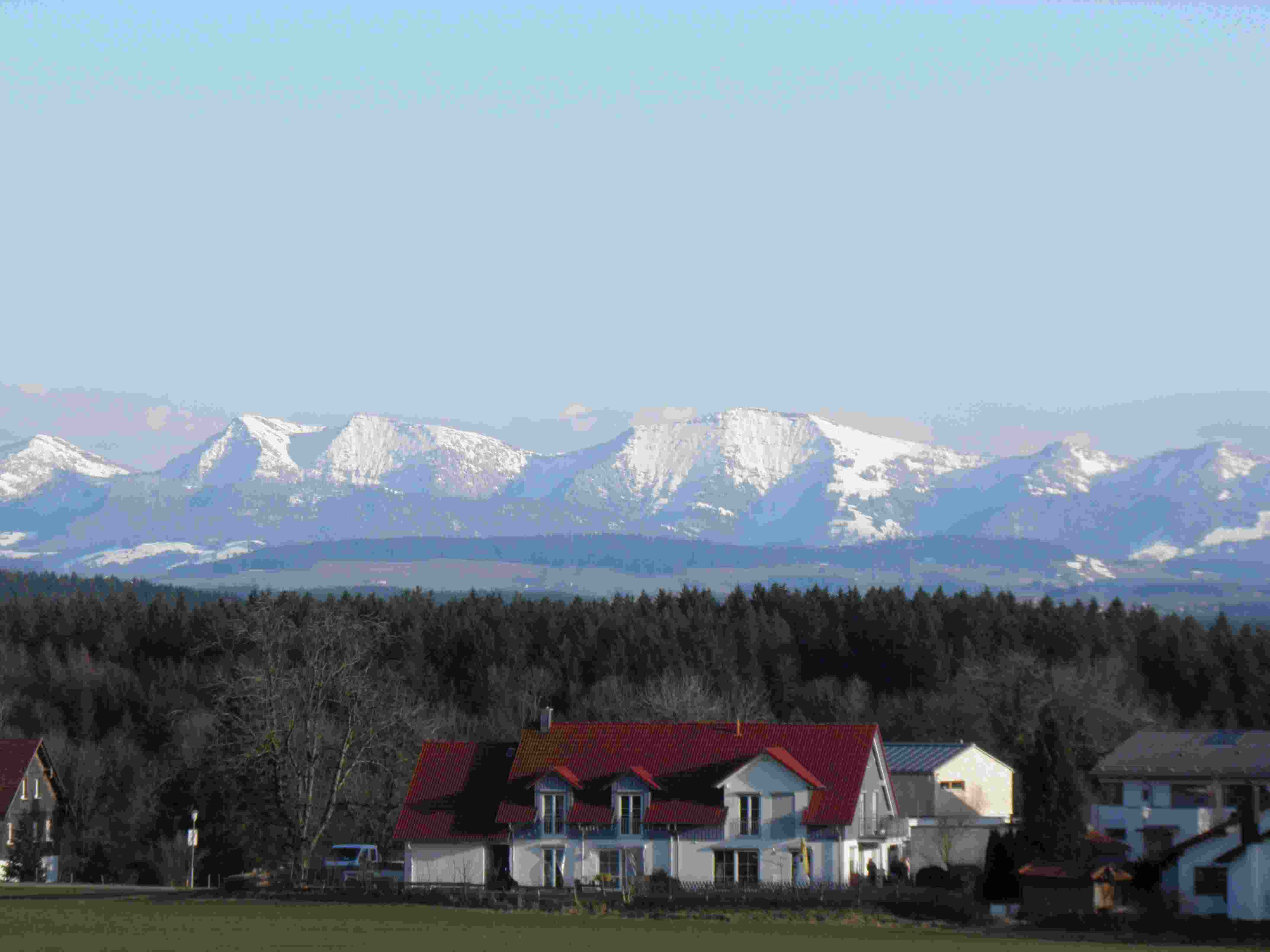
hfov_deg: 10.9
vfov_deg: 8.2
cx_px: 635
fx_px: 6677
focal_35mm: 182
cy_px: 476
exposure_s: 1/200
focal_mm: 32.7
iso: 50
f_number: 5.8
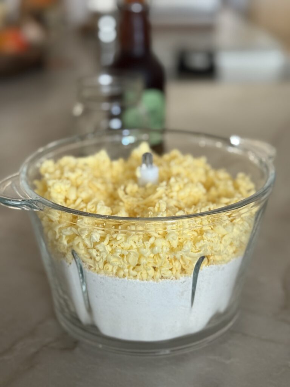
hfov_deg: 30.3
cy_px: 194
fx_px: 536
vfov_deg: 39.7
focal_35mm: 48
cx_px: 145
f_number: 1.78
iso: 500
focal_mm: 6.76
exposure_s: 1/40
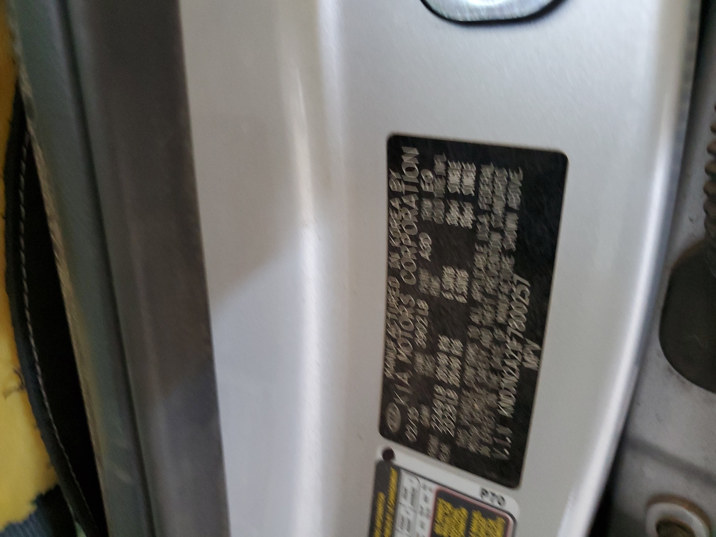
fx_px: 538
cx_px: 358
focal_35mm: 26
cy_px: 268
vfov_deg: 53.1
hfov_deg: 67.3
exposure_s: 1/20
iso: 300
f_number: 1.5
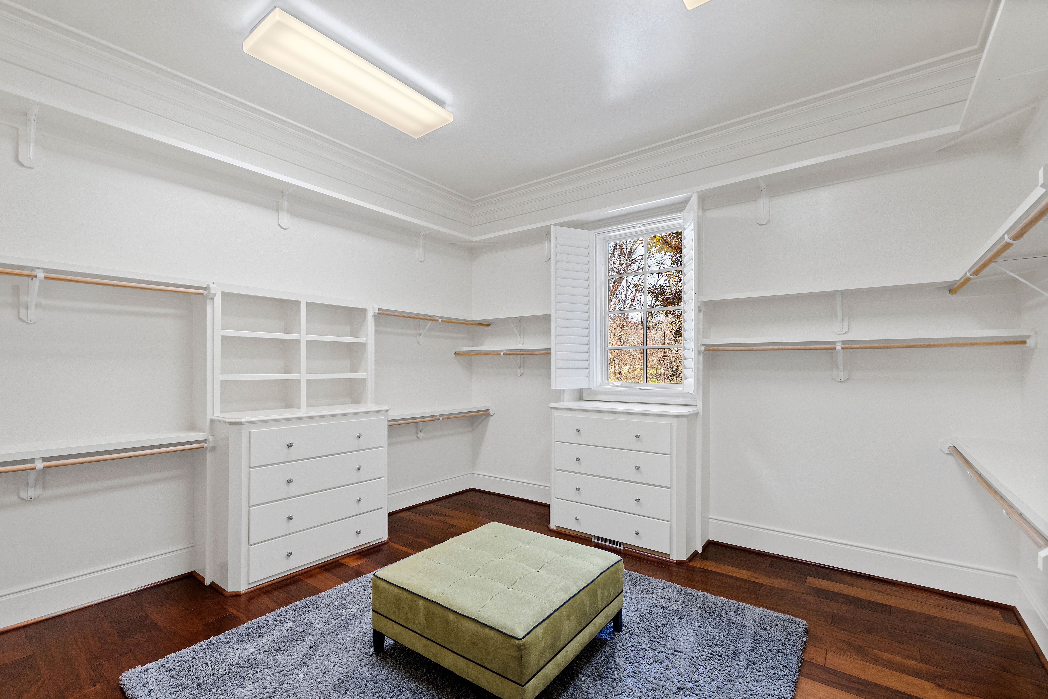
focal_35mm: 15
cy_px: 350
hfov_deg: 100.4
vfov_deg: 77.3
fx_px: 437
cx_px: 524
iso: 100
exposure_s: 1/1.67
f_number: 8
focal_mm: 10
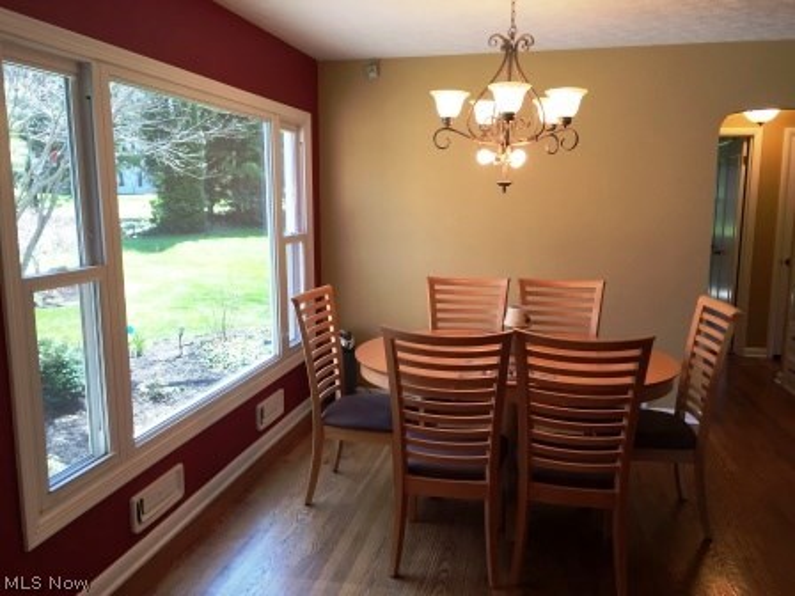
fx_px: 666
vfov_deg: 48.2
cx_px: 398
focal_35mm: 29
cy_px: 298
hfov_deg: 61.7
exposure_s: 1/120
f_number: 2.2
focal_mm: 4.15
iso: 50
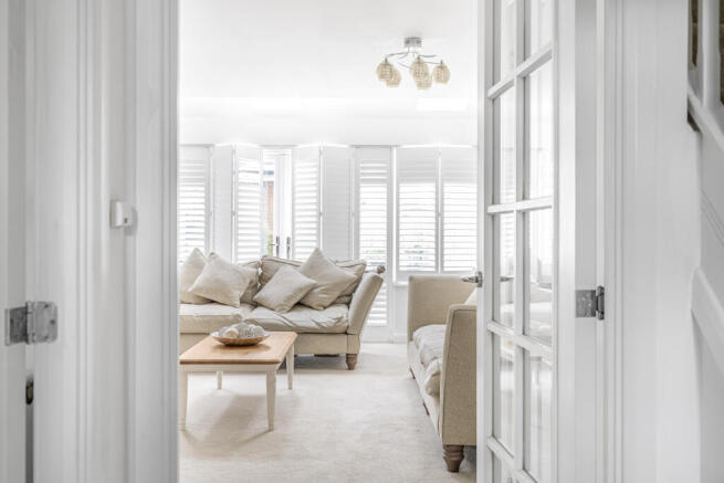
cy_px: 242
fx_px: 704
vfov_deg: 37.9
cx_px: 362
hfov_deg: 54.4
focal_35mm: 35
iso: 100
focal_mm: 35
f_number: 8
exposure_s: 1/2
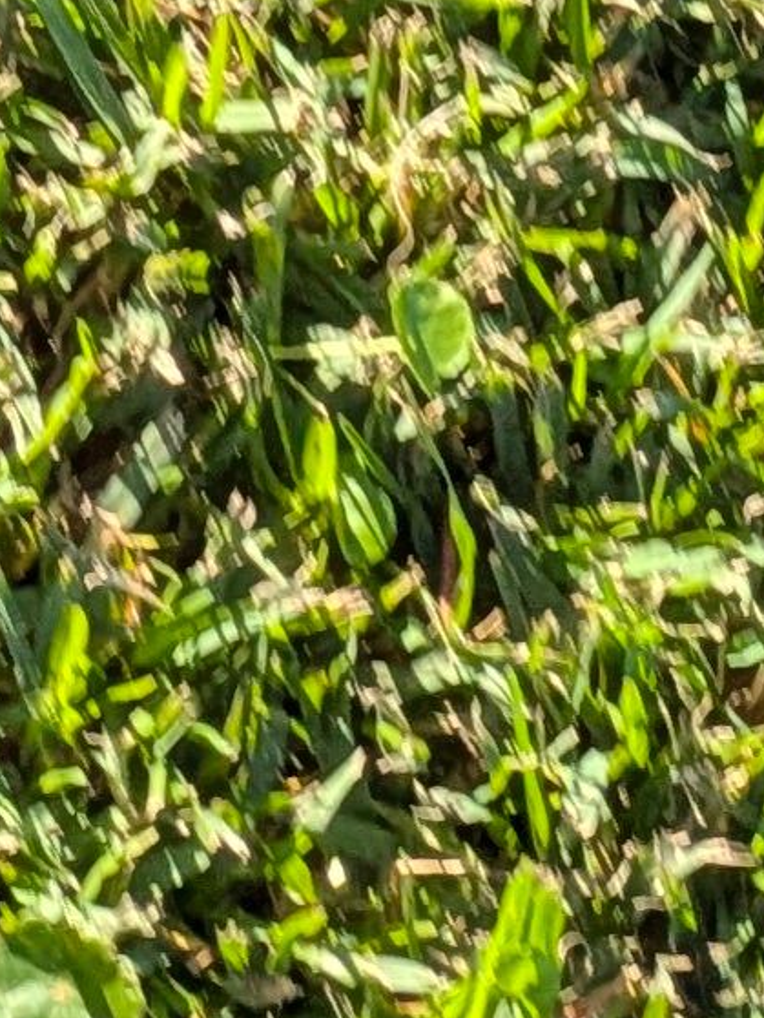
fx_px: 5058
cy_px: -1445
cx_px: -279
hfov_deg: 8.5
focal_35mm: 172
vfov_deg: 10.0
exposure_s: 1/419
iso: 33
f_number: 1.7
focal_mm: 4.53
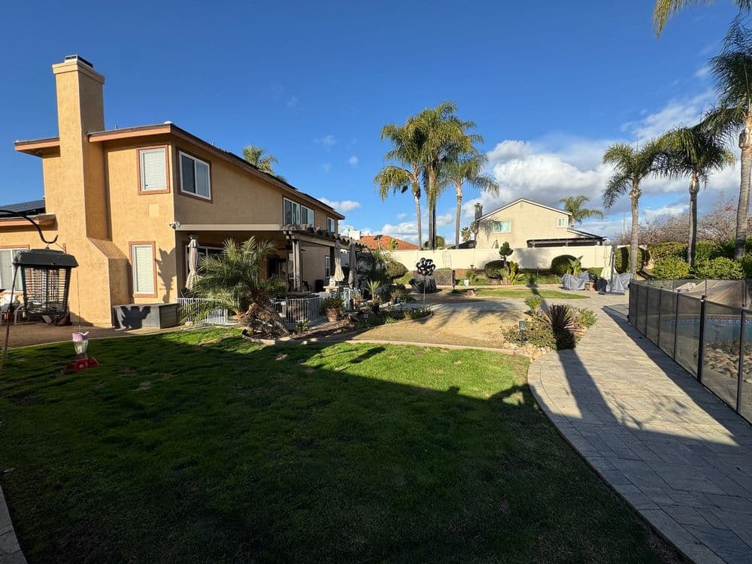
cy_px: 282
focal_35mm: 14
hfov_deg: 102.1
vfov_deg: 85.7
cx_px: 376
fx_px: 304
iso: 40
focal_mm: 2.22
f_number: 2.2
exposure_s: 1/1672
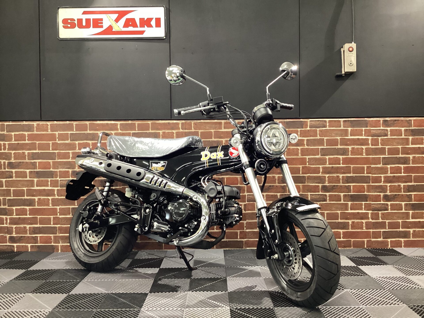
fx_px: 380
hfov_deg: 58.4
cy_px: 159
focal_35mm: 31
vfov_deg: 45.4
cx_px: 212
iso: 250
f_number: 2.4
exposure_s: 1/40
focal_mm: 3.3
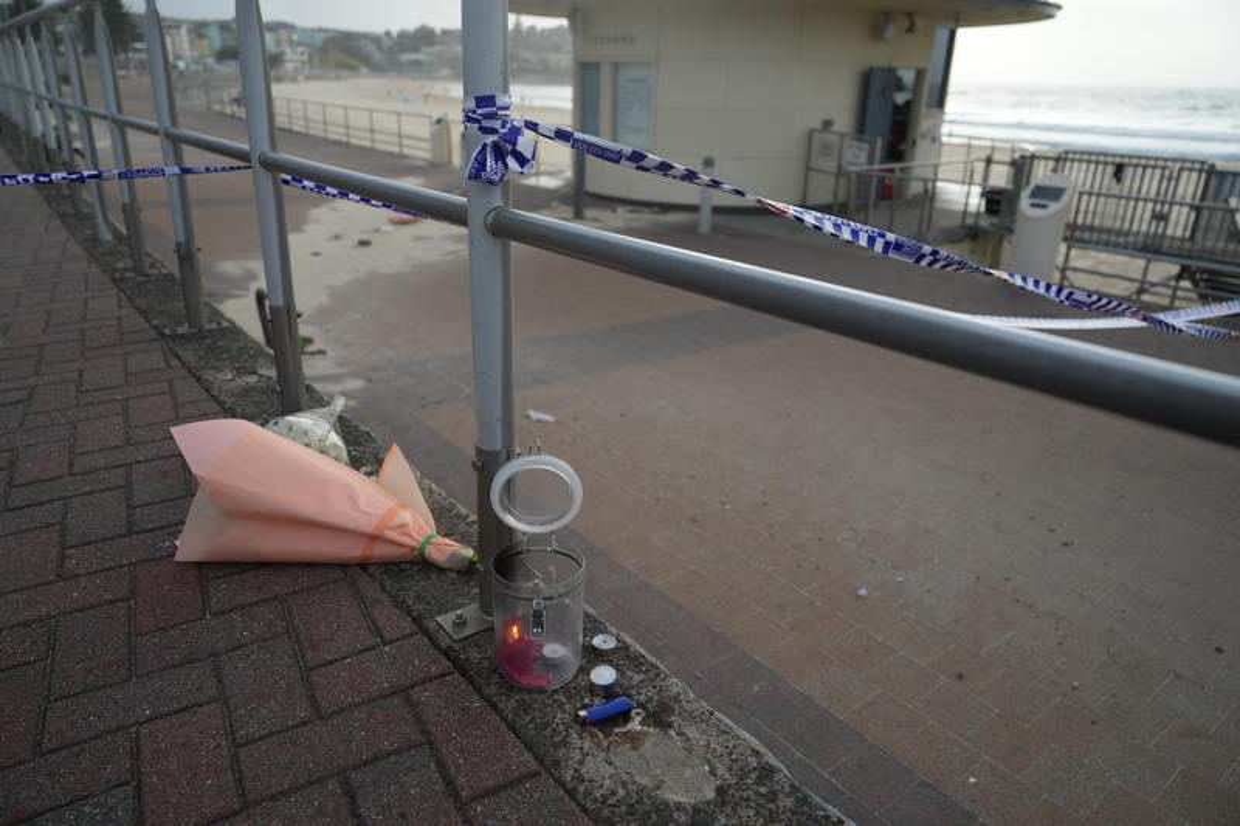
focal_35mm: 24
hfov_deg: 73.8
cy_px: 413
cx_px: 620
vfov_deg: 53.1
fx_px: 826
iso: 125
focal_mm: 24
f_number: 2.8
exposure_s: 1/1000
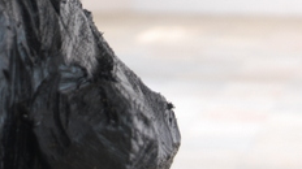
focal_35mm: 200
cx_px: 128
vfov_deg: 6.0
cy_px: -100
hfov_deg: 10.8
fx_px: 1600
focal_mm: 46
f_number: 5
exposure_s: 1/2
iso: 100
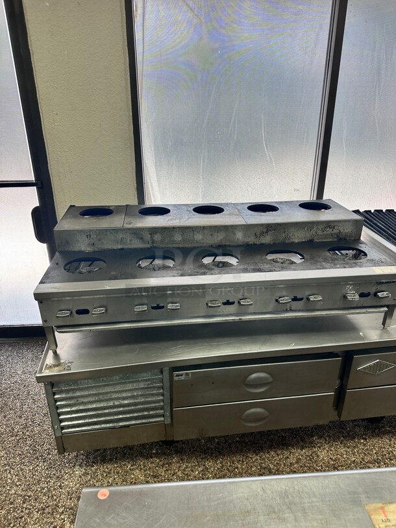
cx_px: 198
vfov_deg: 71.6
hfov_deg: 56.8
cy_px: 264
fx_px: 366
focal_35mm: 24
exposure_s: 1/121
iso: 64
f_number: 1.78
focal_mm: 6.86
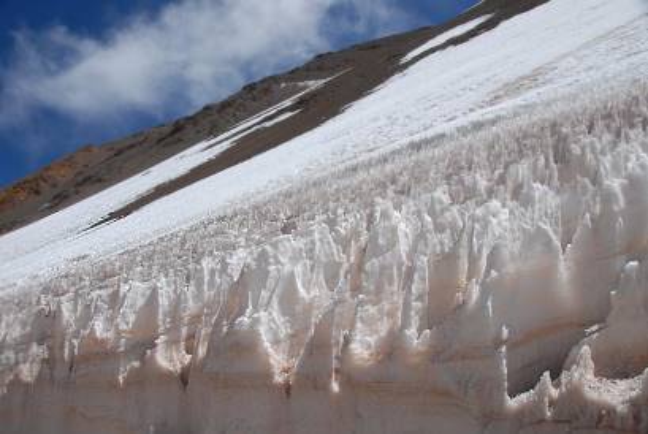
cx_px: 324
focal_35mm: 33
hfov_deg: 57.2
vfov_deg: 40.1
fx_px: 595
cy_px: 217
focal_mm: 22
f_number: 10
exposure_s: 1/350
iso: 200
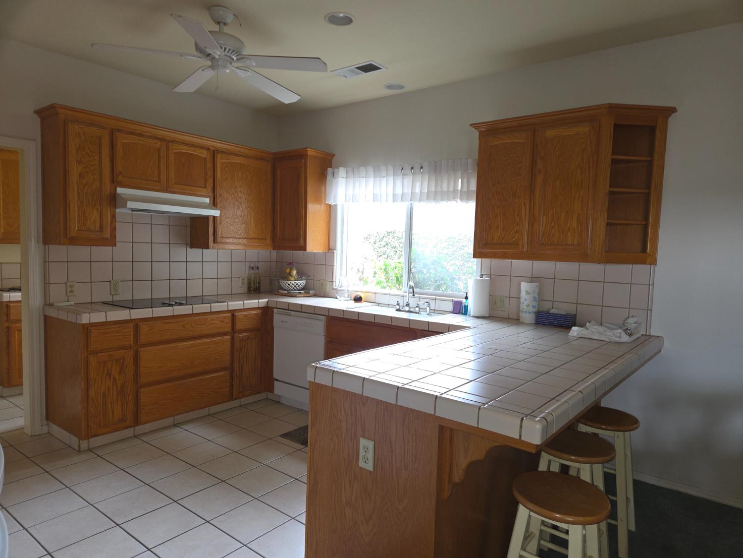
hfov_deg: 73.9
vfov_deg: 58.9
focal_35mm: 23
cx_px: 372
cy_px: 279
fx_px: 494
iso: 100
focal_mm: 5.4
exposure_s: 1/30
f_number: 1.8
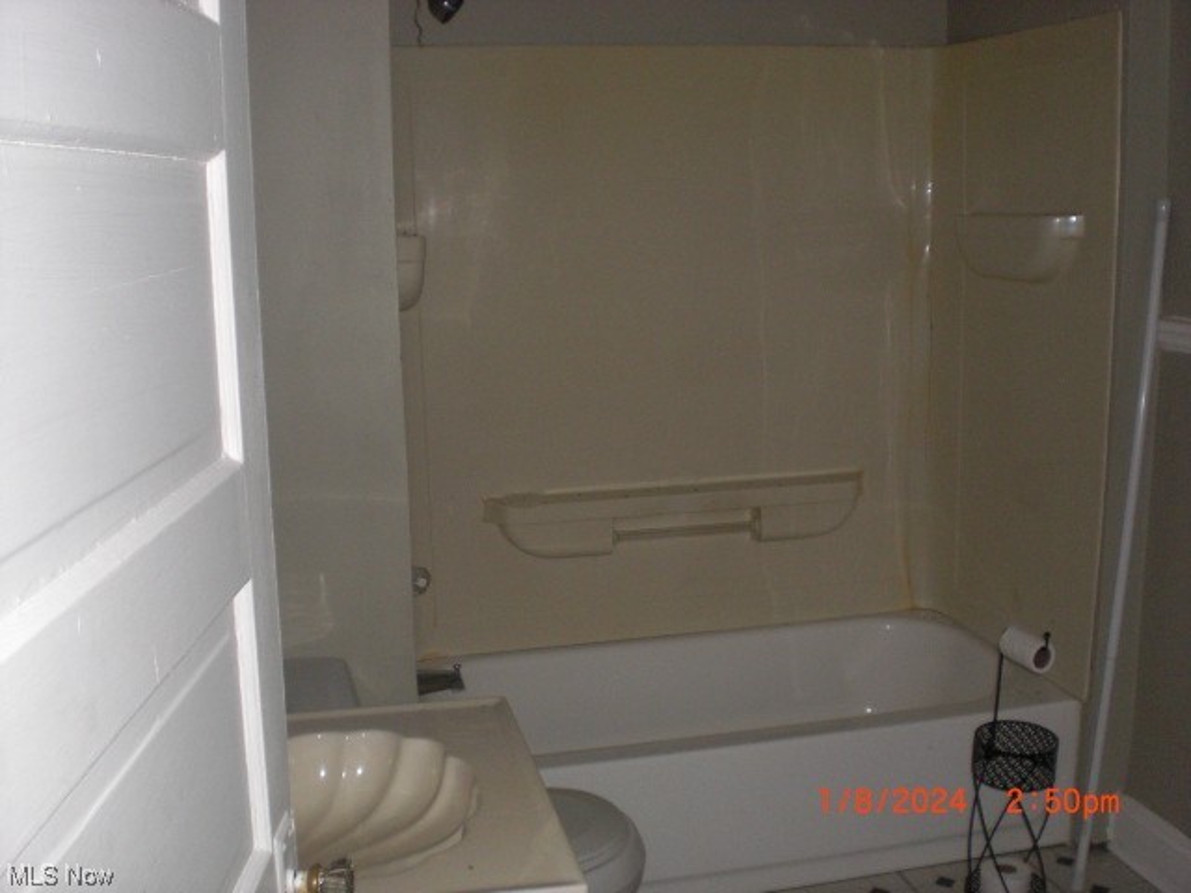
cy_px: 446
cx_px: 596
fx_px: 1307
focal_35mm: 38
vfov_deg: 37.7
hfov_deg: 49.0
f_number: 3.1
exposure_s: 1/60
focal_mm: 6.3
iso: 200
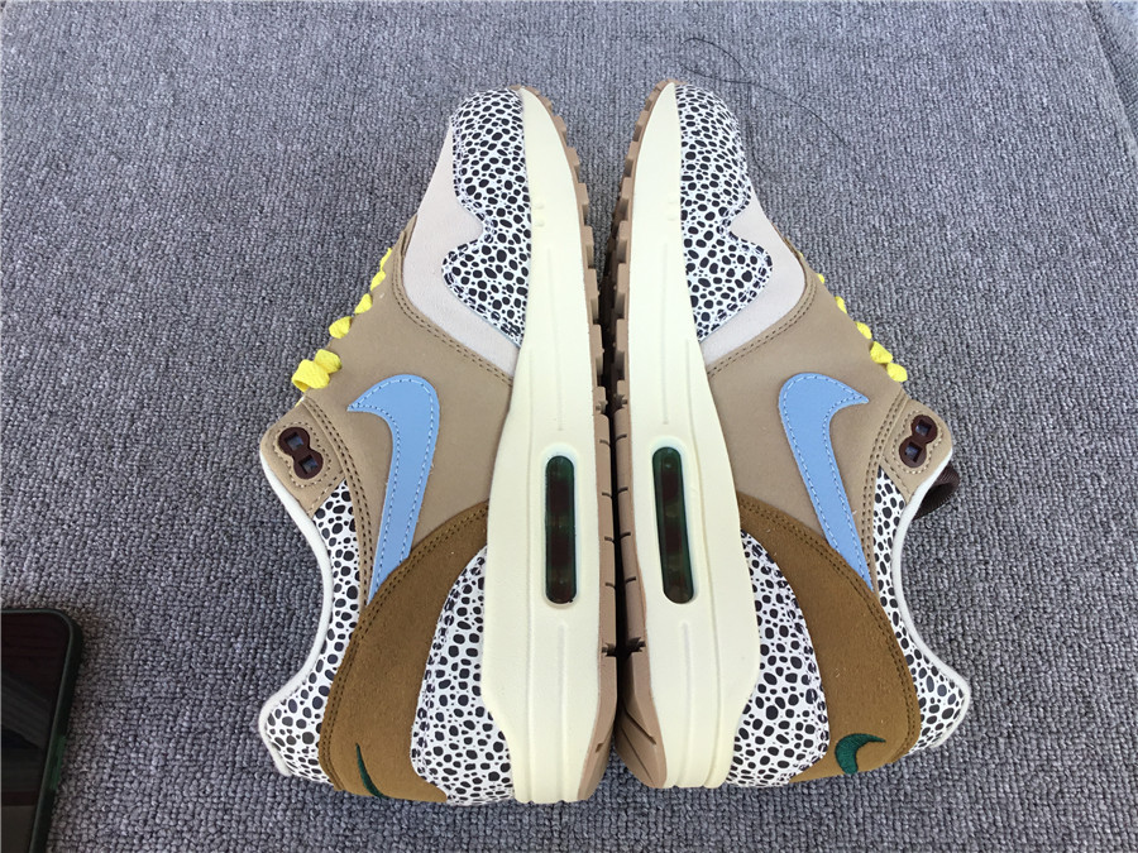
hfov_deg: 58.4
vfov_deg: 45.4
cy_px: 426
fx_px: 1019
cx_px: 569
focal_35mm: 31
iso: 25
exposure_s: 1/155
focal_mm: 3.3
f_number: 2.4
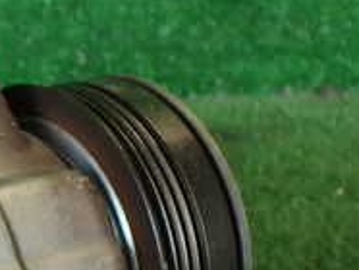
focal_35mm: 103
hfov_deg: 17.2
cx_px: -181
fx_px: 1070
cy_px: 258
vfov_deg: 14.2
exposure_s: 1/60
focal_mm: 5.79
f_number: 2.4
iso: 160
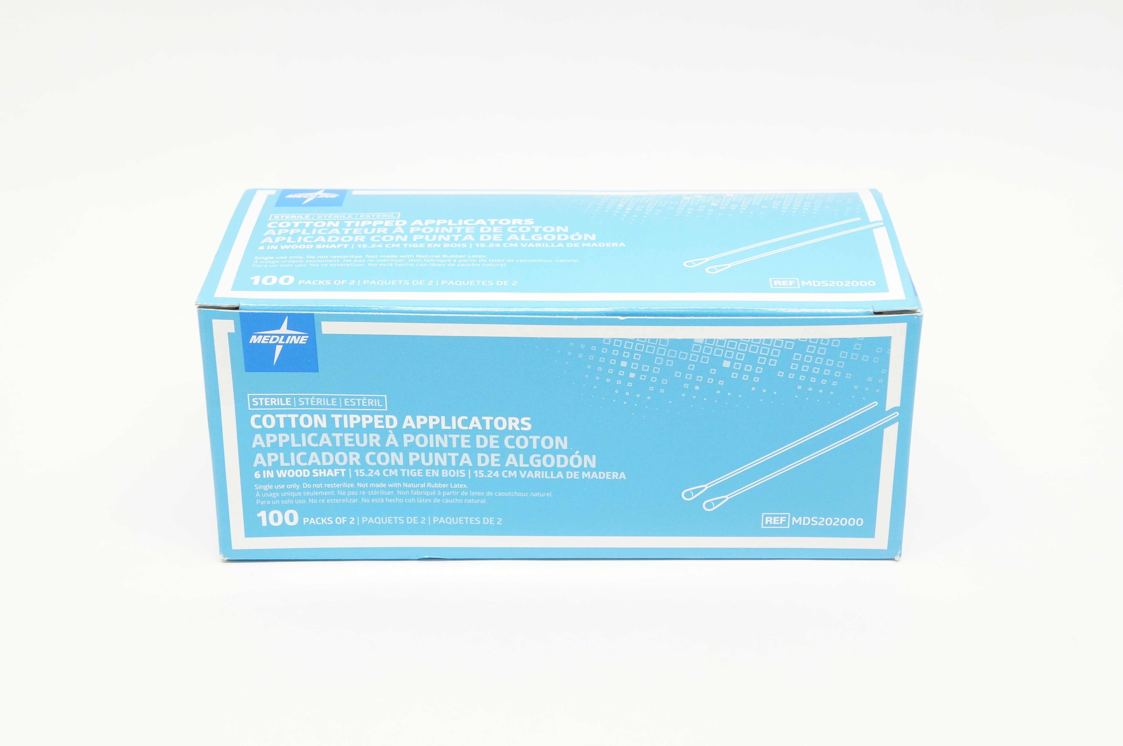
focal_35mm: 63
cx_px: 562
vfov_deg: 21.5
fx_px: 1963
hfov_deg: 31.9
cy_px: 373
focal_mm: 42
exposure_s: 1/30
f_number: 6.3
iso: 400
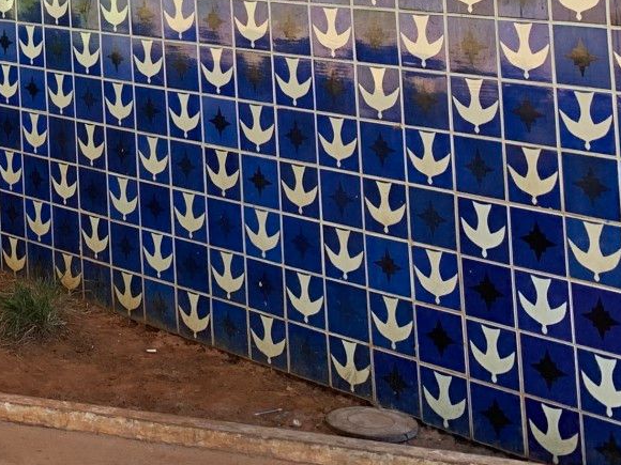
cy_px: -253
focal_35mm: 86
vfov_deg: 15.7
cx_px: -148
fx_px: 1543
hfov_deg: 21.0
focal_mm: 4.25
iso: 25
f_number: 1.8
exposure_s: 1/164
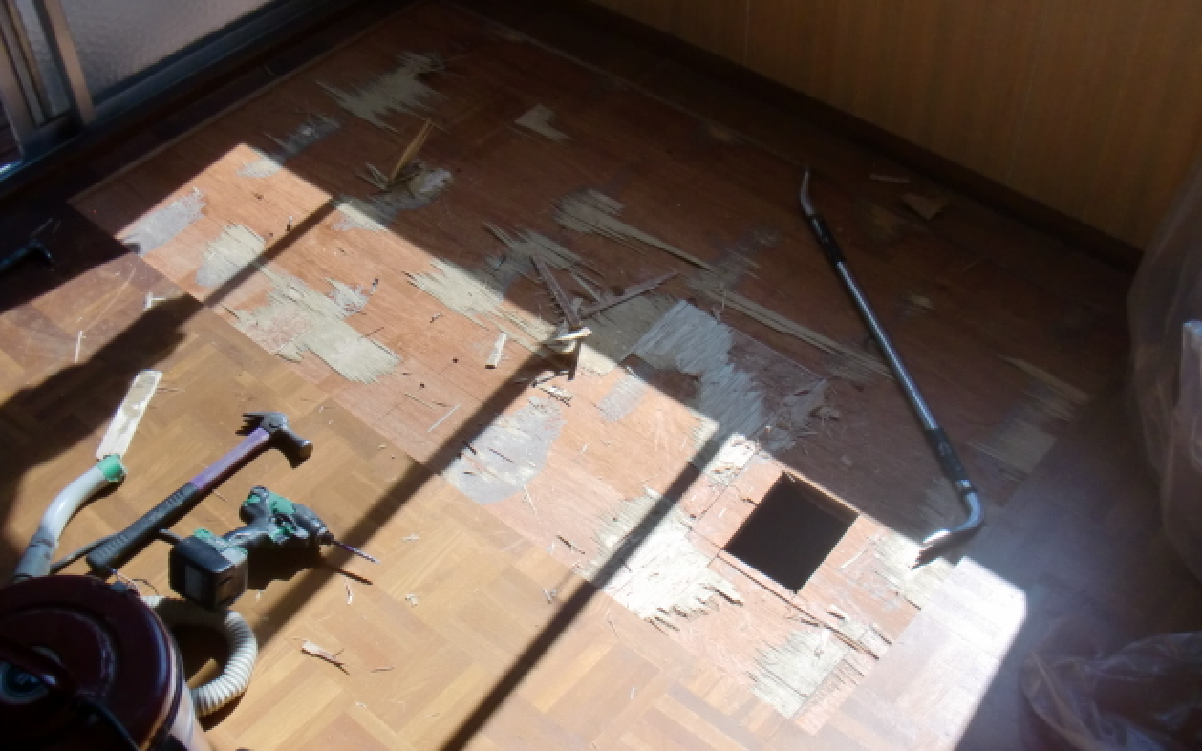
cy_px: 359
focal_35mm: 41
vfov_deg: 31.2
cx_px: 602
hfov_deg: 48.2
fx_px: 1343
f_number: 3.9
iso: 64
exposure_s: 1/320
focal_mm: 6.66
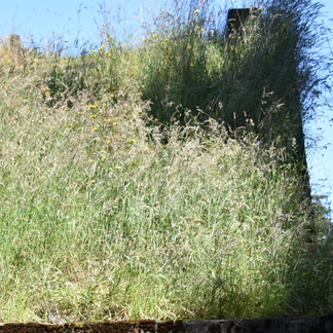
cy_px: 368
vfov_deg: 10.7
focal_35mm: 161
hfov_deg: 10.6
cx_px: -112
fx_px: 1752
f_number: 6.3
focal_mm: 48
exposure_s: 1/160
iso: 100
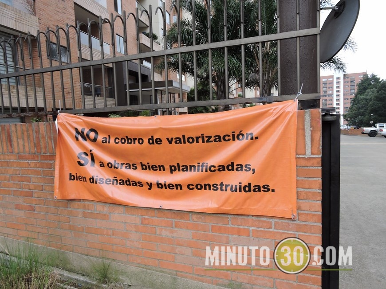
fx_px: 268
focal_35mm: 24
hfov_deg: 71.6
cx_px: 193
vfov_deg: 56.8
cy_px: 144
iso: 100
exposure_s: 1/100
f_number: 3.3
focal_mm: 4.3
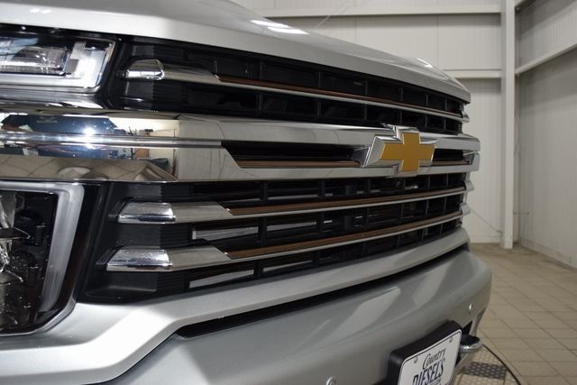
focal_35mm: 33
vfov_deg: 40.0
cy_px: 192
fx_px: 529
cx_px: 288
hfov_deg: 57.2
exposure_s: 1/100
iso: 800
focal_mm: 22
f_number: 5.6
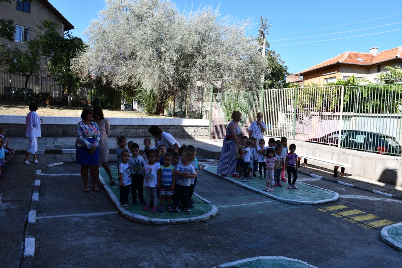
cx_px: 201
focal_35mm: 27
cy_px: 134
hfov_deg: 67.4
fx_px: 302
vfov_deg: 47.9
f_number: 8
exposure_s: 1/250
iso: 160
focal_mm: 18
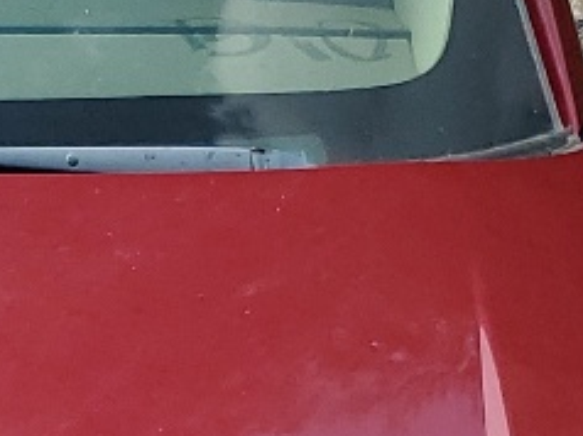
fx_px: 2944
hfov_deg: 10.7
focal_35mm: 175
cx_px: -409
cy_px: 1021
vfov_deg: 7.9
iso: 50
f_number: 1.5
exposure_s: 1/3333
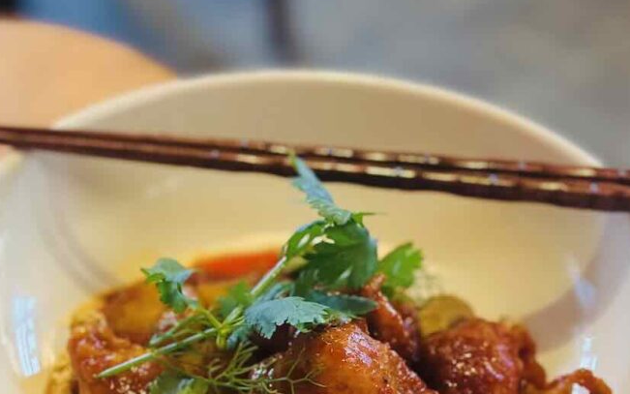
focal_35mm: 80
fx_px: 1374
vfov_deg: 16.1
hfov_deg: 25.8
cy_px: 363
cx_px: 270
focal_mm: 6.86
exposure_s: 1/30
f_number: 1.78
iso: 800
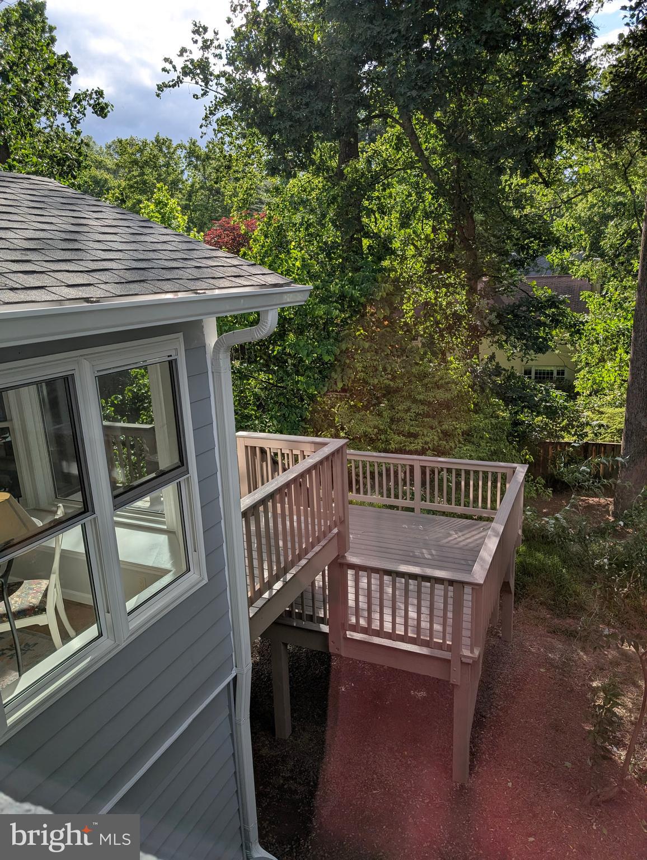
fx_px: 597
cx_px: 324
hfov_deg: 56.9
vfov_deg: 71.5
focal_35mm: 24
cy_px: 430
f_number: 1.68
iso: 24
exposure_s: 1/455
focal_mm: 6.9
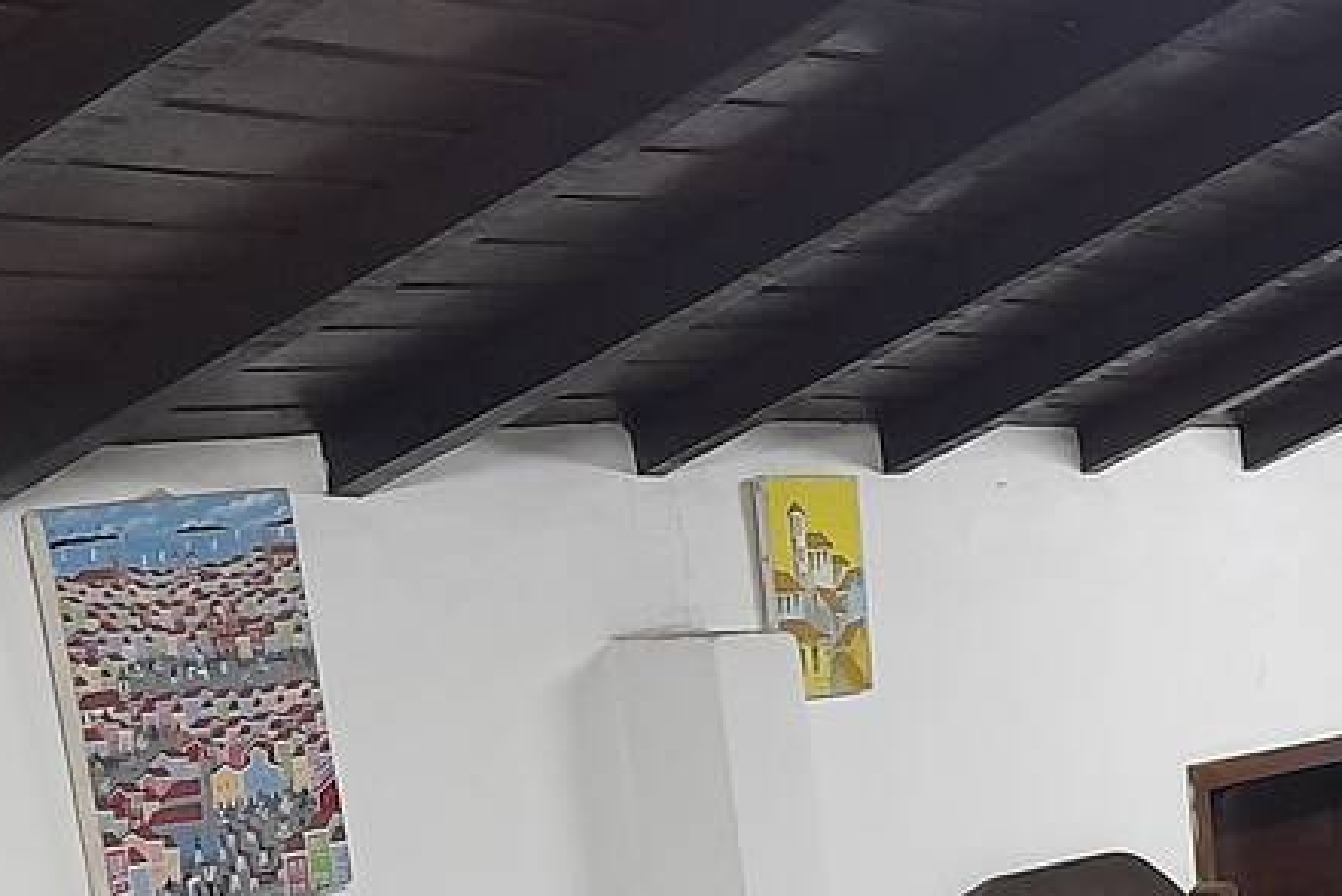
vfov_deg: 15.6
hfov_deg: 21.9
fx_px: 3171
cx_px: 1665
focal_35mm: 85
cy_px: 1006
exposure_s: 1/40
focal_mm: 4.6
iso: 320
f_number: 2
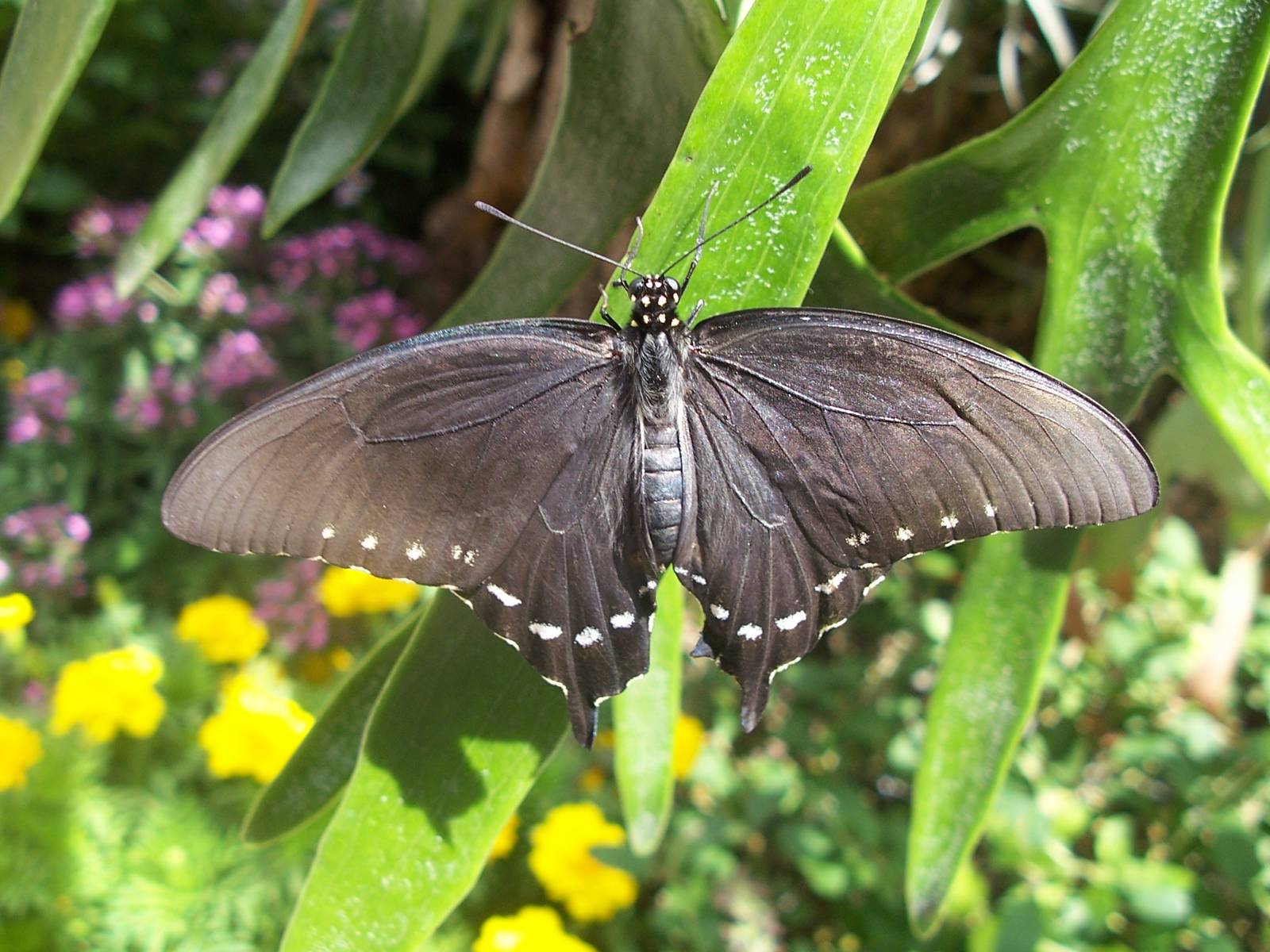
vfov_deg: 40.7
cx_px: 635
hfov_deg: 52.6
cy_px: 476
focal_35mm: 35
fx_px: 1284
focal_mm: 6
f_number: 2.8
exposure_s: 1/60
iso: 80
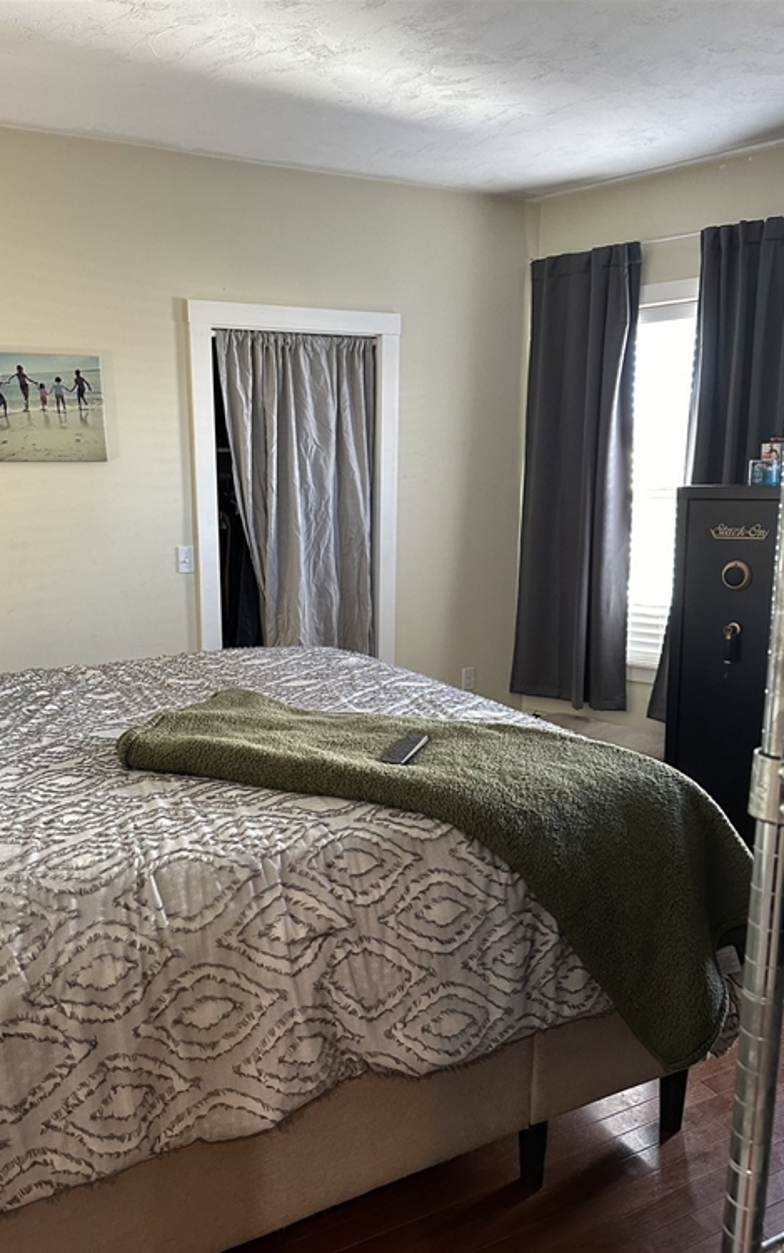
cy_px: 639
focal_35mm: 26
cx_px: 319
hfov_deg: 47.4
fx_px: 888
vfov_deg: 70.4
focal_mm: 6.86
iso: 320
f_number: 1.78
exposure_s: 1/60
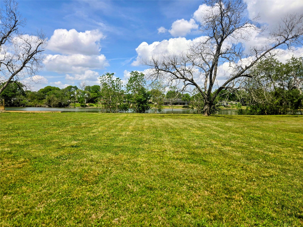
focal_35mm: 23
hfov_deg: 73.9
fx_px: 201
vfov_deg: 58.9
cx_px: 152
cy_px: 114
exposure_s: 1/3309
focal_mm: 5.4
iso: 25
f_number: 1.8
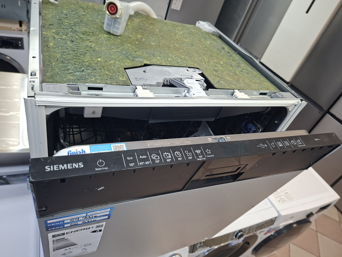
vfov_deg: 58.9
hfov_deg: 73.9
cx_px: 171
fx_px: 227
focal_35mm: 23
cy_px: 128
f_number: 1.8
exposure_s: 1/50
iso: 200
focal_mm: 5.54
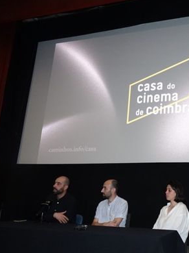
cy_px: 127
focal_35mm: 37
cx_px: 164
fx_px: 270
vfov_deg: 50.2
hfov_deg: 36.6
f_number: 2.8
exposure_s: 1/50
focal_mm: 8.99
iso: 1600
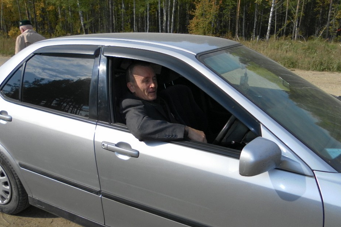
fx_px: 284
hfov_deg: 61.9
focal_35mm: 30
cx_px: 166
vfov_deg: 43.6
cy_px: 119
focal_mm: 4.9
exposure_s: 1/160
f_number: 8
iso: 80
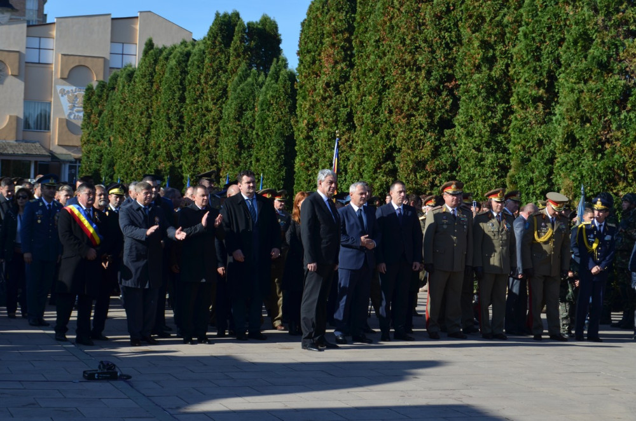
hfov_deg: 24.7
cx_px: 318
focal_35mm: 82
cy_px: 210
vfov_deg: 16.5
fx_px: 1454
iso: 160
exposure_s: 1/250
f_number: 8
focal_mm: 55
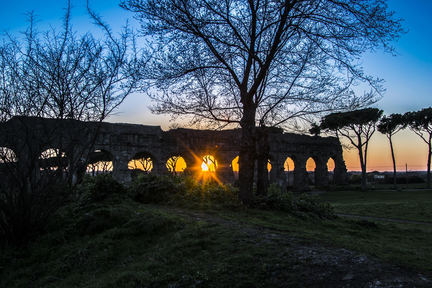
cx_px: 216
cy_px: 144
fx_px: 432
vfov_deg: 36.9
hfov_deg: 53.1
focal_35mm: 36
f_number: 8
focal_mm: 24
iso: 100
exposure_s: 1/50
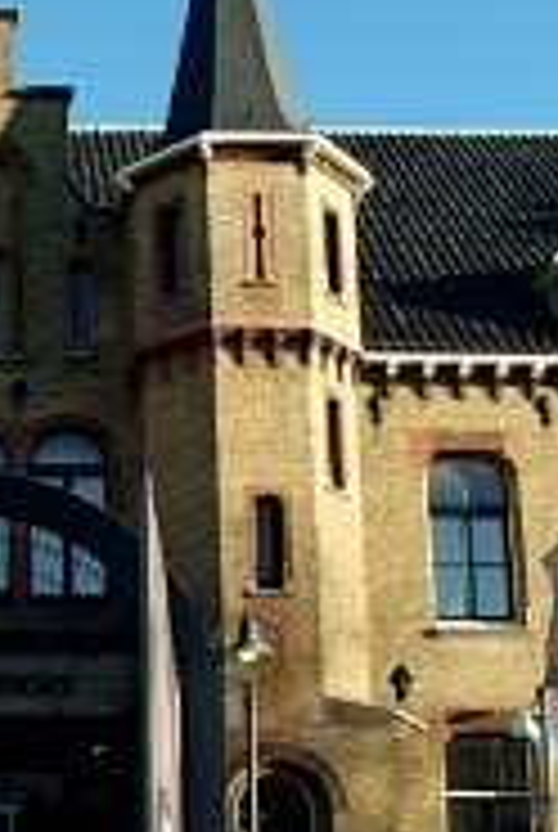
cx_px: -16
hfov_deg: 25.1
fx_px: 1181
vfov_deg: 38.0
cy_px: 603
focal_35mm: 51
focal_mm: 14
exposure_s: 1/125
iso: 400
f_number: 9.5
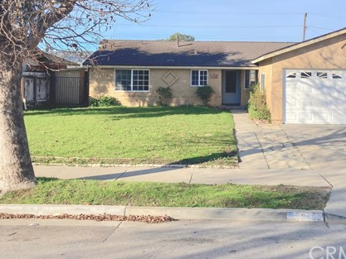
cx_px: 230
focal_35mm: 43
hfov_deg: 43.2
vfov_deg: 33.0
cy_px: 67
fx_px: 430
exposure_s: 1/2183
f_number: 1.8
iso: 20
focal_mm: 3.99
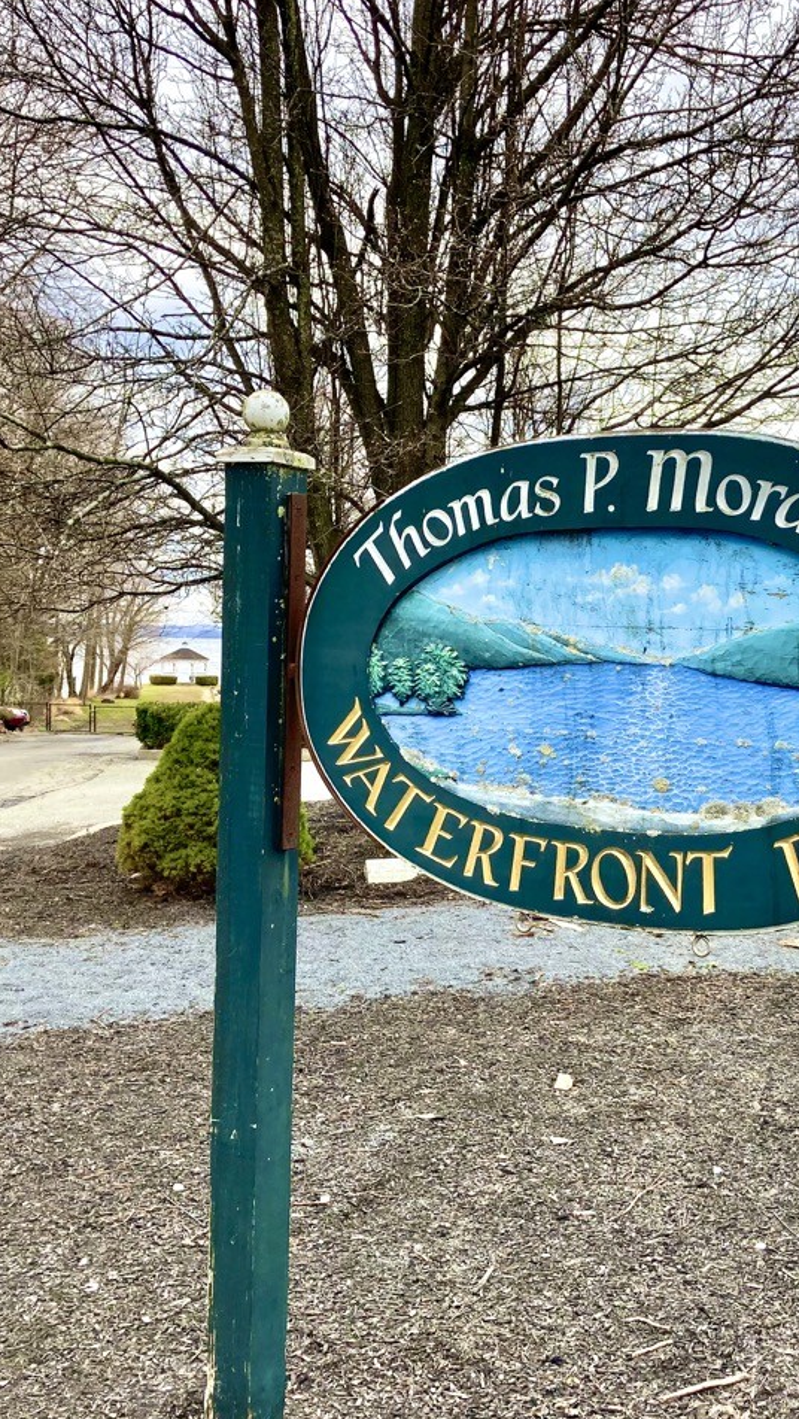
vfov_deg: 49.4
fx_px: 1543
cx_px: 572
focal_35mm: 41
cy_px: 710
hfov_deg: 28.7
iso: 20
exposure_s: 1/291
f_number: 1.8
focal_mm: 3.99
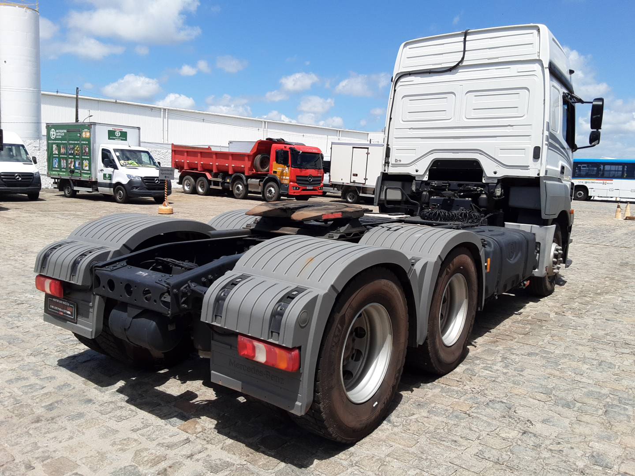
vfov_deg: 49.7
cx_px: 318
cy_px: 238
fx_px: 514
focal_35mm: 28
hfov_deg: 63.4
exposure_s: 1/1923
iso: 40
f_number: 1.9
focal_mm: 2.9
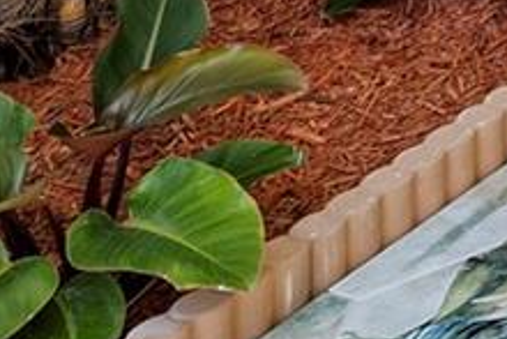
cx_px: 1399
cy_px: -733
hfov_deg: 12.2
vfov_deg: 9.4
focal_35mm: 109
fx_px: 1536
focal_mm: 10
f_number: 11
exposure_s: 1/50
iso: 100
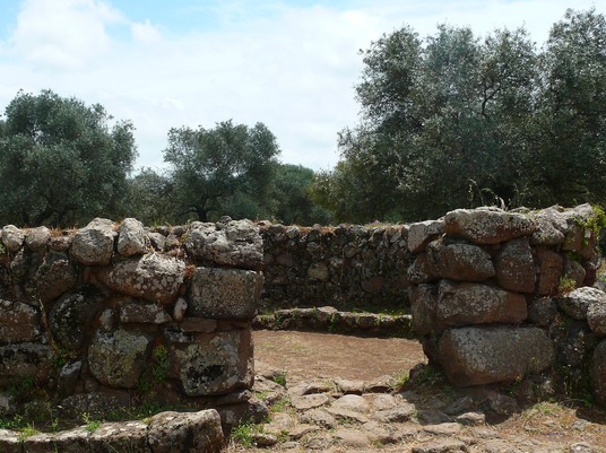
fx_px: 857
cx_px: 244
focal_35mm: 49
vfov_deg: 29.5
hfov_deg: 38.8
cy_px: 285
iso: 100
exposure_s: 1/200
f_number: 4.5
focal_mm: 7.4
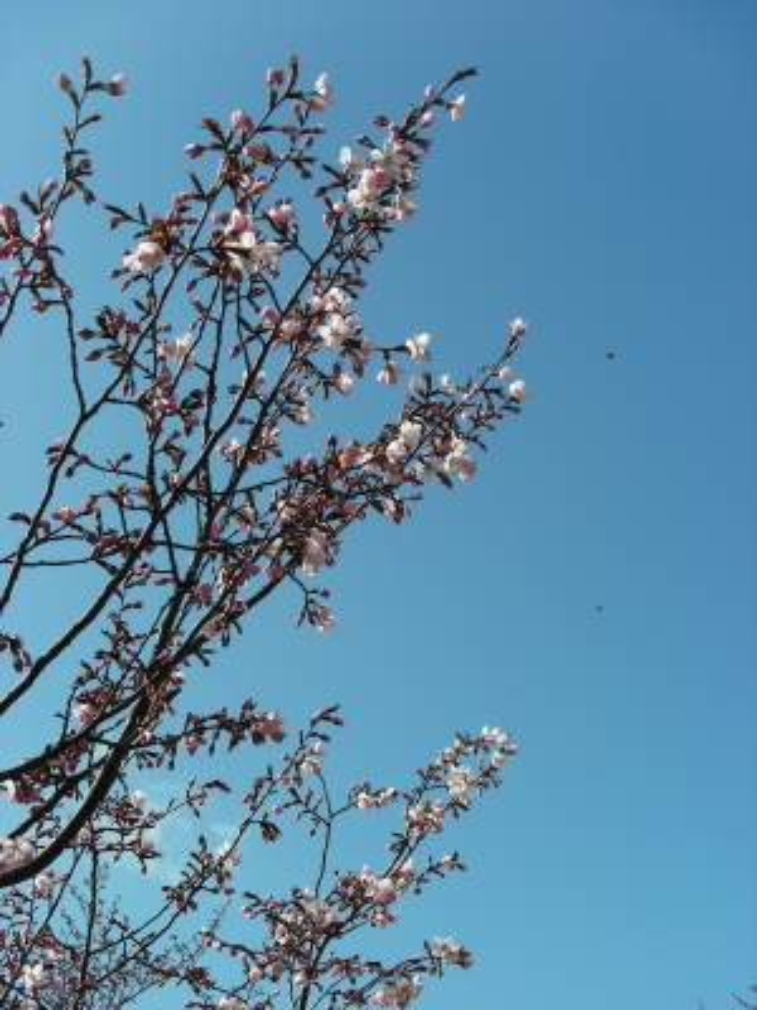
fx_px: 1691
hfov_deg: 25.2
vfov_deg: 33.2
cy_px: 505
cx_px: 378
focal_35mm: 58
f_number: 4
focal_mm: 9.7
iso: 50
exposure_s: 1/418
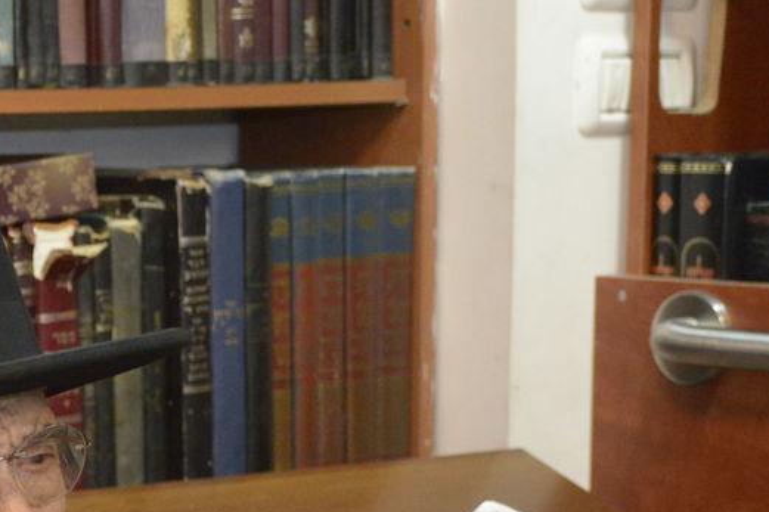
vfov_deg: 10.5
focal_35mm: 129
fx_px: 2755
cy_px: 522
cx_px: -89
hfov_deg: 15.5
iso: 5000
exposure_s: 1/200
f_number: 4
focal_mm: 48
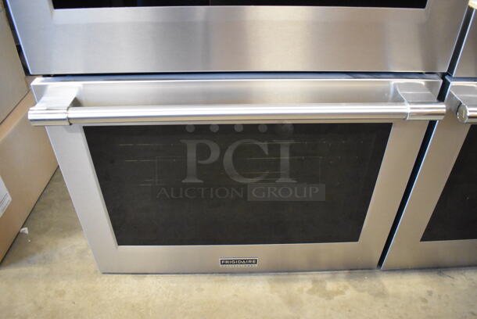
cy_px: 160
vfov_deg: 48.0
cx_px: 238
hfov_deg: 67.3
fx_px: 358
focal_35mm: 27
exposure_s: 1/125
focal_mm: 18
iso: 7200
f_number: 3.5
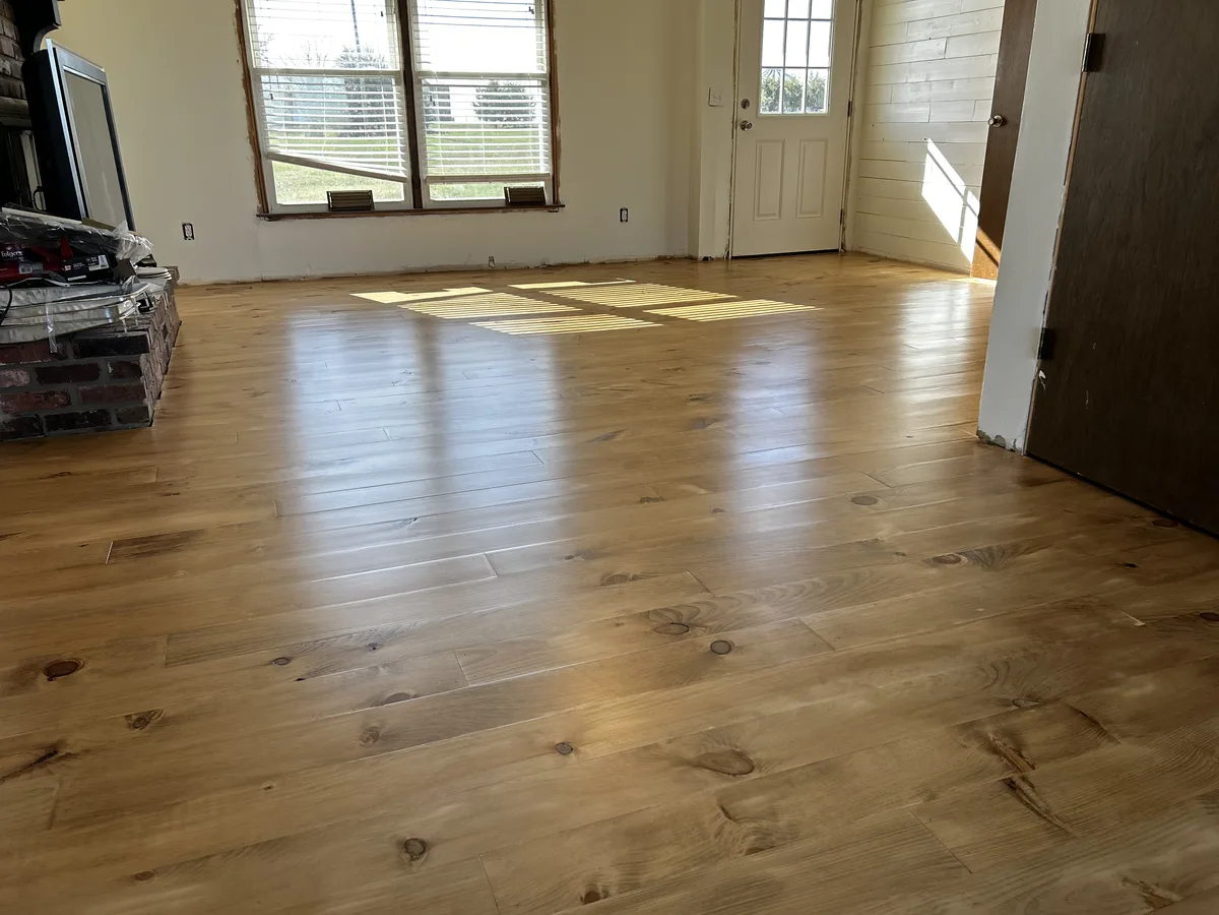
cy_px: 458
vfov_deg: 53.1
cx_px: 610
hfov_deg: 67.3
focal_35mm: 26
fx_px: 916
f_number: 1.5
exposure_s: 1/241
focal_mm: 5.7
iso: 40
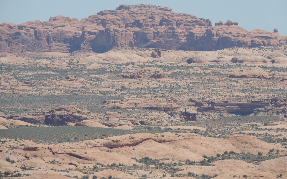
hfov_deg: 4.9
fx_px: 3324
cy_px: 75
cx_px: 144
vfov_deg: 3.1
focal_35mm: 425
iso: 100
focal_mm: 71.3
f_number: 4.8
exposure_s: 1/640
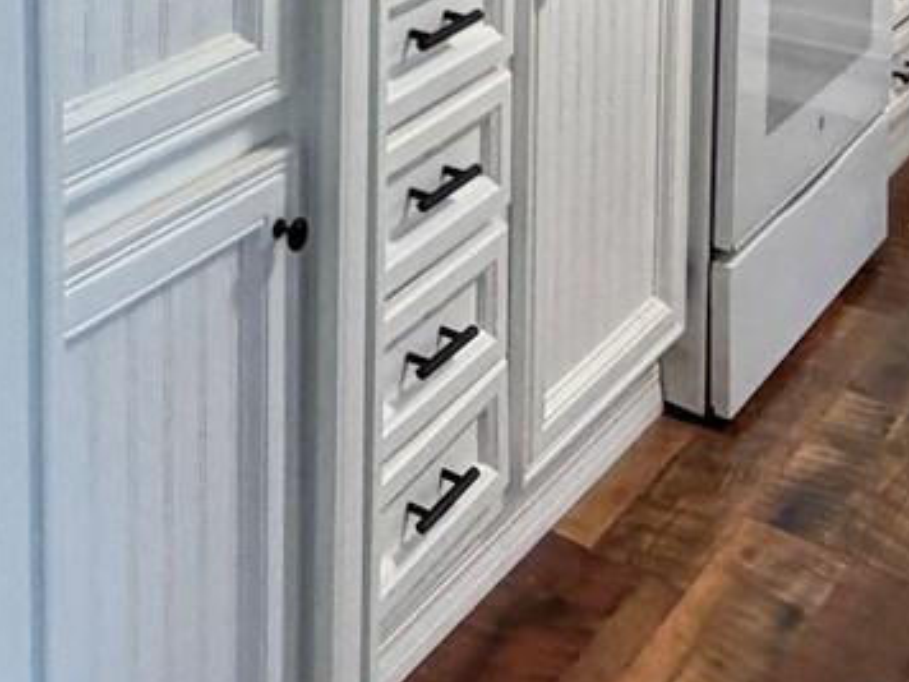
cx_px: -94
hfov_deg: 28.0
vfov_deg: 19.8
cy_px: -375
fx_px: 1654
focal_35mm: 63
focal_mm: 2.22
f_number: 2.2
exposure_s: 1/120
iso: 250
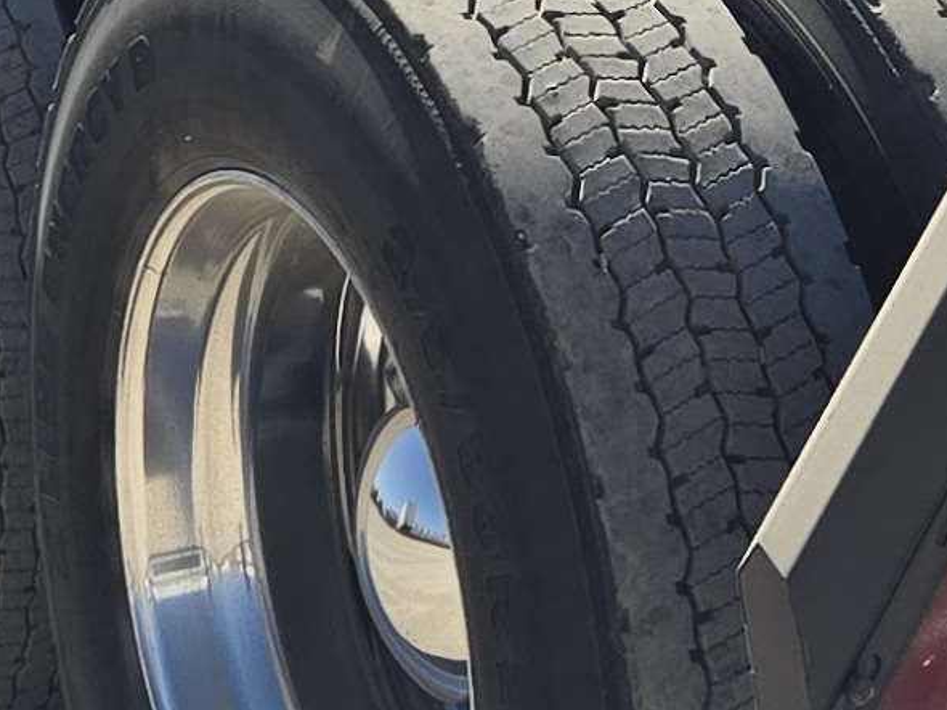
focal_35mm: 156
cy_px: -477
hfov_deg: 12.6
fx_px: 4266
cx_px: 650
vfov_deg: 9.2
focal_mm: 5.4
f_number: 1.8
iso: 25
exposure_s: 1/2027
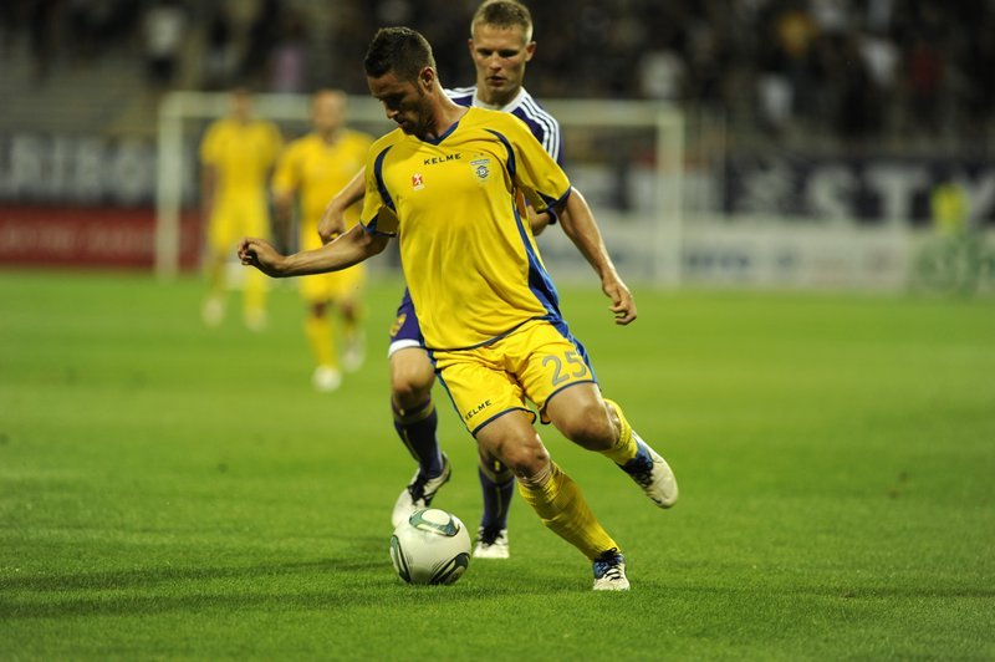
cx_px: 498
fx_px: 8285
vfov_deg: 4.6
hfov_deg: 6.9
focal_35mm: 300
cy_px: 331
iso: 1000
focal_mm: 300
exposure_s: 1/640
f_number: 2.8
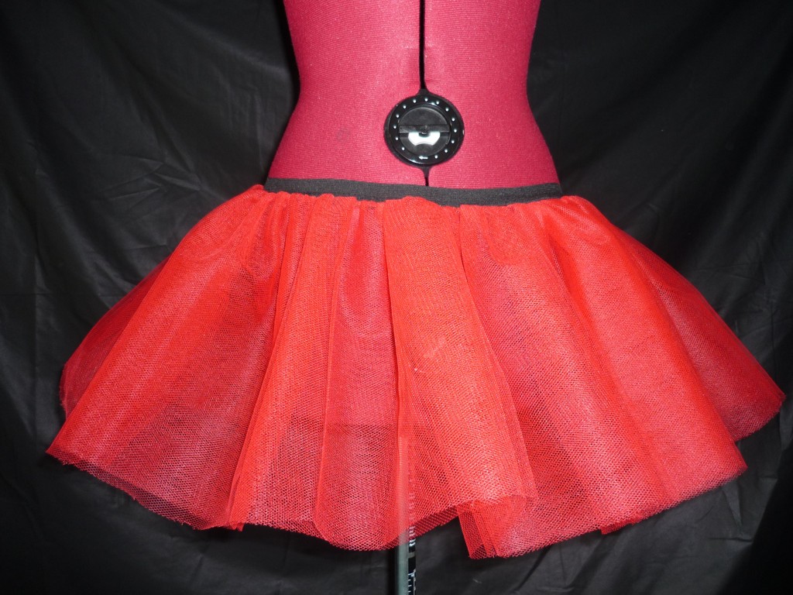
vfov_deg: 42.9
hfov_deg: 55.4
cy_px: 298
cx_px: 396
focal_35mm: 33
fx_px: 756
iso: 100
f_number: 2.8
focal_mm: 5.5
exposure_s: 1/30
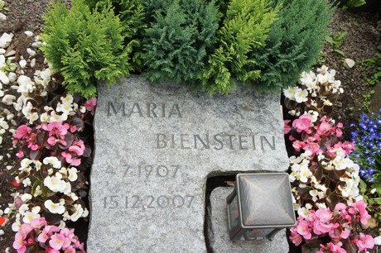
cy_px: 126
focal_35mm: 38
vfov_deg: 35.4
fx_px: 397
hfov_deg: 51.3
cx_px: 190
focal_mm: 25
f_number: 7.1
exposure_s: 1/125
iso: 200
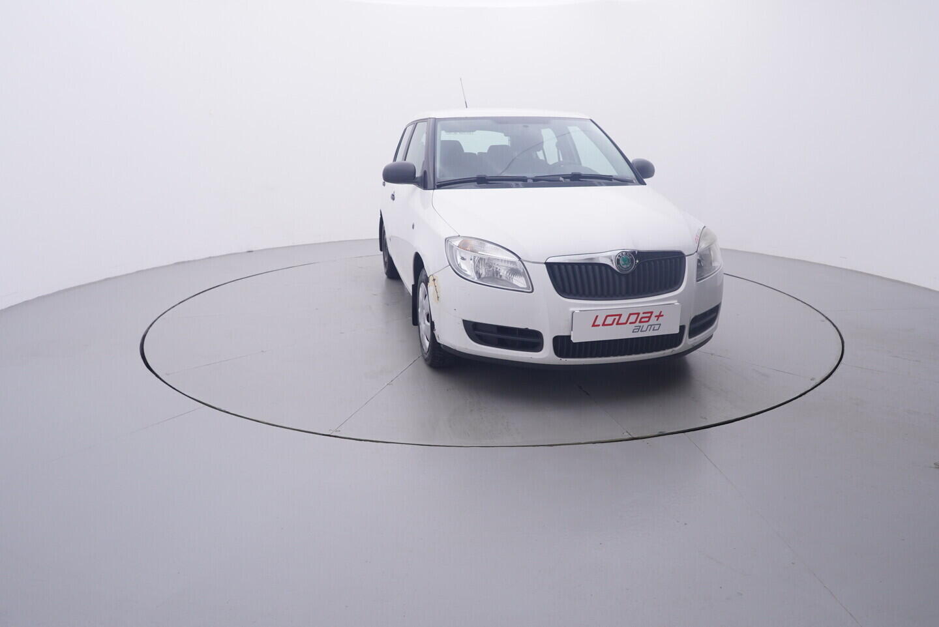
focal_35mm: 22
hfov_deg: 77.3
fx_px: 587
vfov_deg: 56.2
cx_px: 470
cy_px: 314
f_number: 5
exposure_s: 1/80
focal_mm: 15
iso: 200
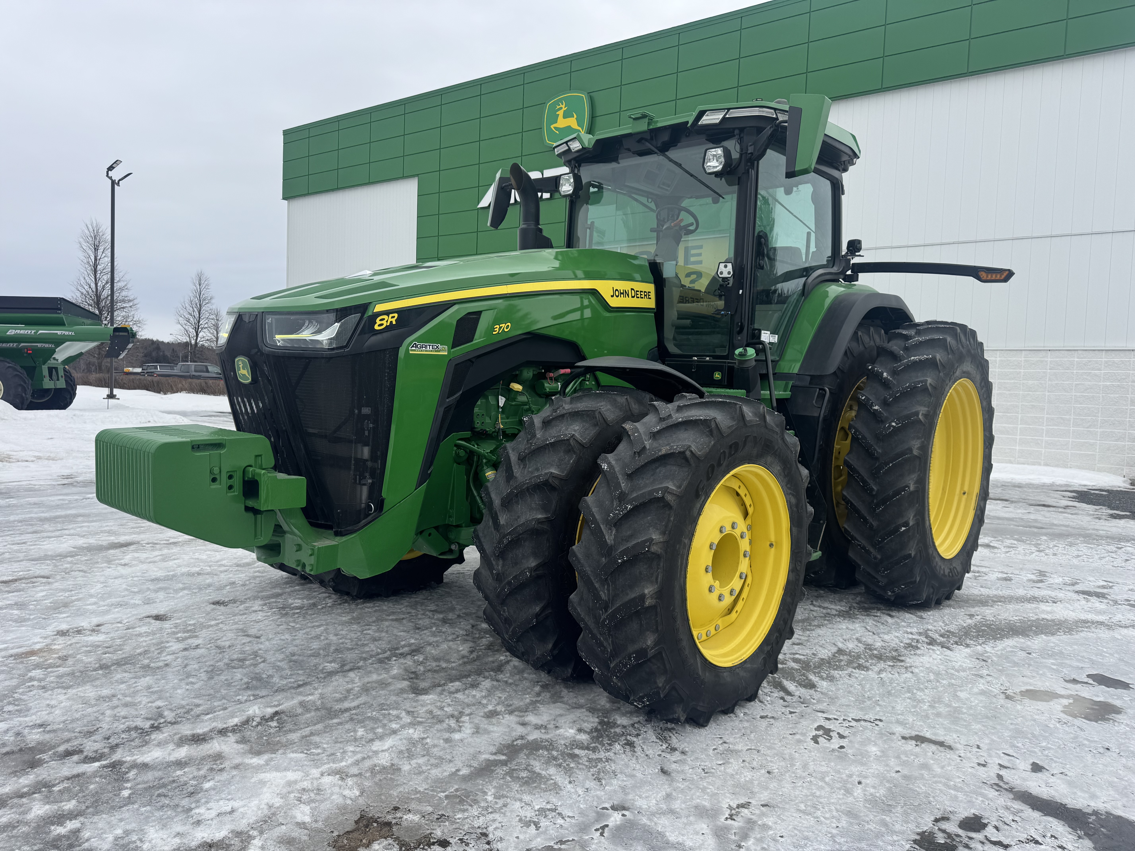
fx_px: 787
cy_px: 426
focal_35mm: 24
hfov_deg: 71.6
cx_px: 568
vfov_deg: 56.8
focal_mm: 6.76
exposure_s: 1/4310
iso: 80
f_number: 1.78
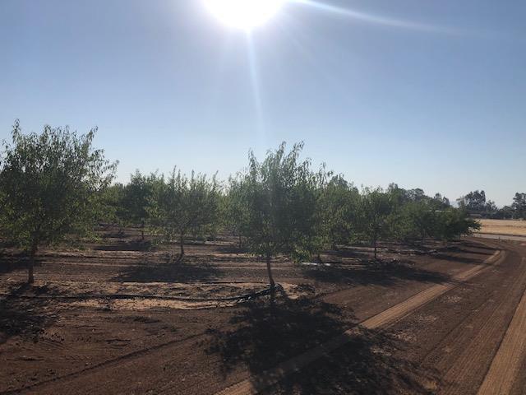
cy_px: 198
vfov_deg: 49.7
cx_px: 263
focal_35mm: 28
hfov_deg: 63.4
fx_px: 425
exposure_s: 1/6897
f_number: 1.8
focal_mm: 4
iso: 25
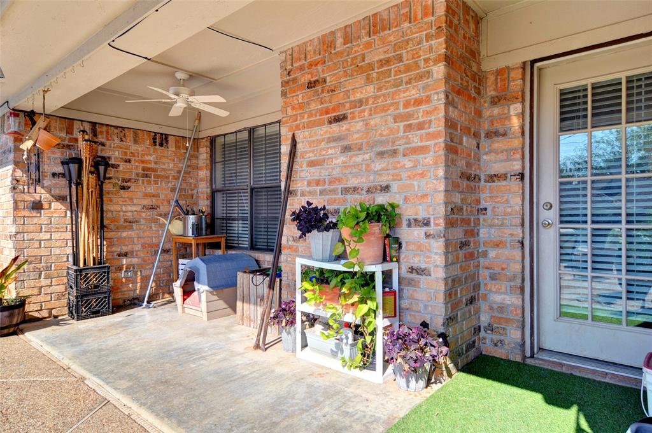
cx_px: 326
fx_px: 380
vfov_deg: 59.4
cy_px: 216
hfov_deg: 81.3
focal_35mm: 21
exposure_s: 1/640
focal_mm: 14
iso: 200
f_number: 5
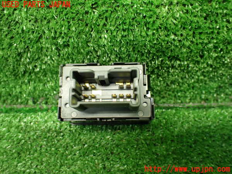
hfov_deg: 56.8
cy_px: 87
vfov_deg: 44.2
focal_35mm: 32
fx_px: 214
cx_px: 116
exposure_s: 1/60
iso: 800
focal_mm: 5.79
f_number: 2.4
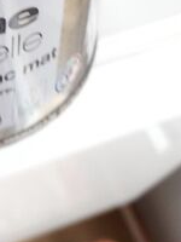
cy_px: -71
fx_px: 558
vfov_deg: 22.0
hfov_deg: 17.4
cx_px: -48
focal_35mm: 80
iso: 40
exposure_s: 1/50
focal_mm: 4.6
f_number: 2
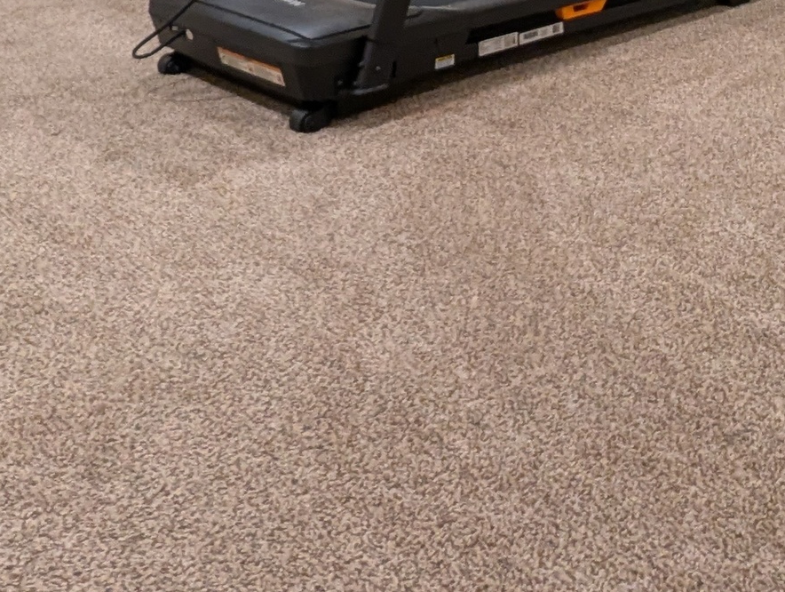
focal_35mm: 45
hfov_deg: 41.7
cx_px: 487
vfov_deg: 26.5
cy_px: -208
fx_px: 1022
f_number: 2.2
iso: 218
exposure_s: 1/24
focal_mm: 1.95
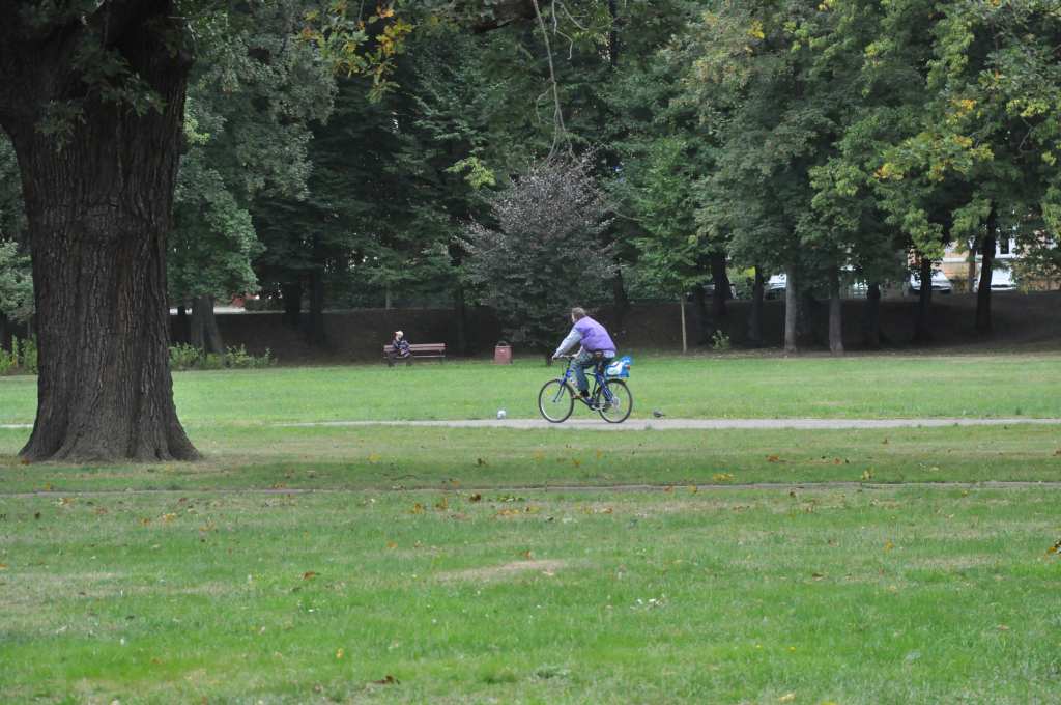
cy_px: 352
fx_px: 4062
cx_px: 530
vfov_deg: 9.9
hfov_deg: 14.9
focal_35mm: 138
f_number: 8
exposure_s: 1/1000
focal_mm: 92
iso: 2000
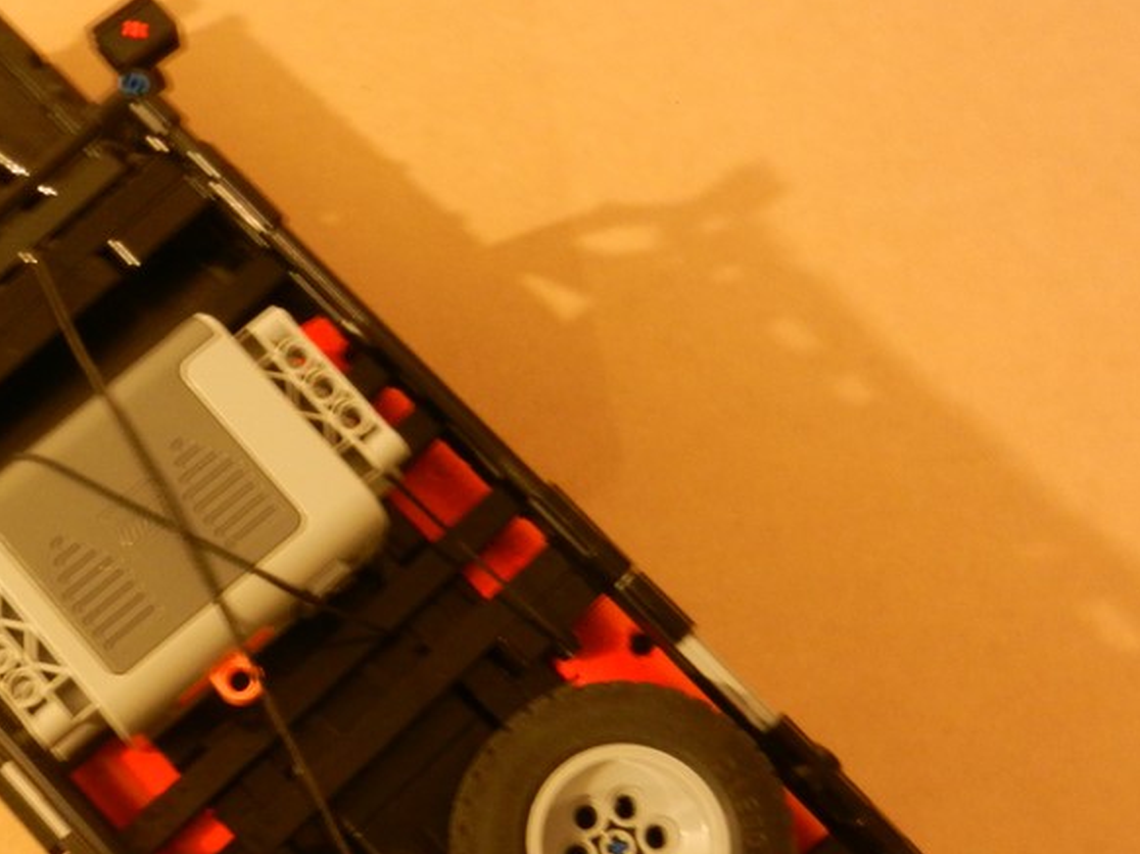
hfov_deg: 41.6
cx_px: 274
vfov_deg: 32.3
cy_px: 637
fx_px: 1448
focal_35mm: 44
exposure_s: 1/1.6
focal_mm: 4.5
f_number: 3.5
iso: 400
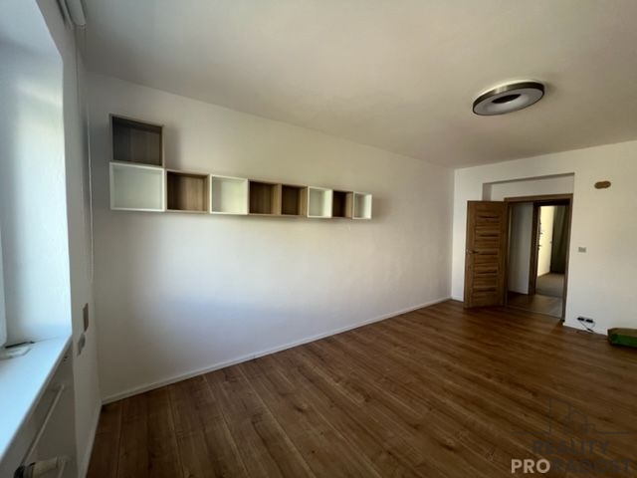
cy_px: 239
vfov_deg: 89.9
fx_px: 239
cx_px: 318
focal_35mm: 13
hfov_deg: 106.2
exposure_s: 1/99
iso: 64
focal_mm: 1.57
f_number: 1.8
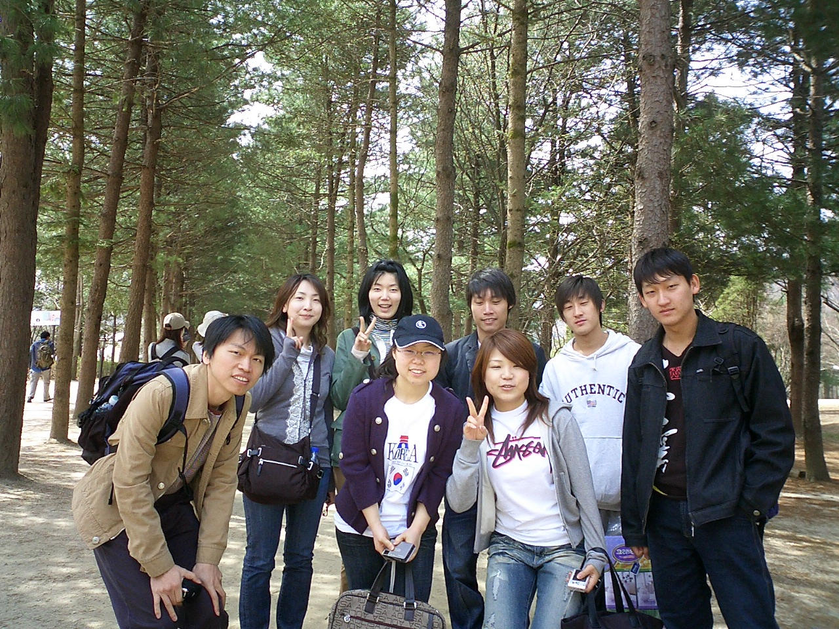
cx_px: 420
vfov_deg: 38.7
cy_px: 314
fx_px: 897
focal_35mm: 37
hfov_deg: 50.1
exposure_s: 1/125
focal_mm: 5.6
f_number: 3.5
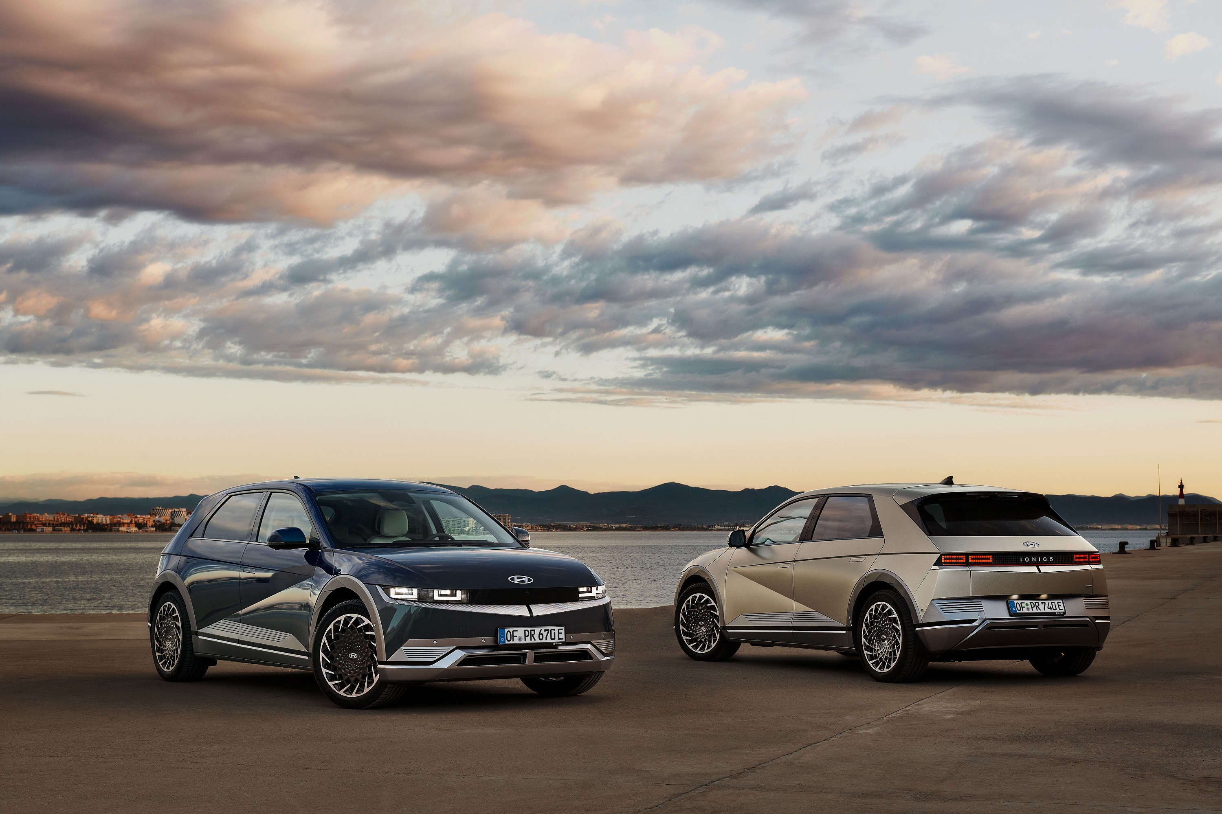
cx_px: 611
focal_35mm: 55
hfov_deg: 36.3
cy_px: 407
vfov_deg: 24.6
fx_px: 1867
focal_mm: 55
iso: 400
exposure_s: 1/50
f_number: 8
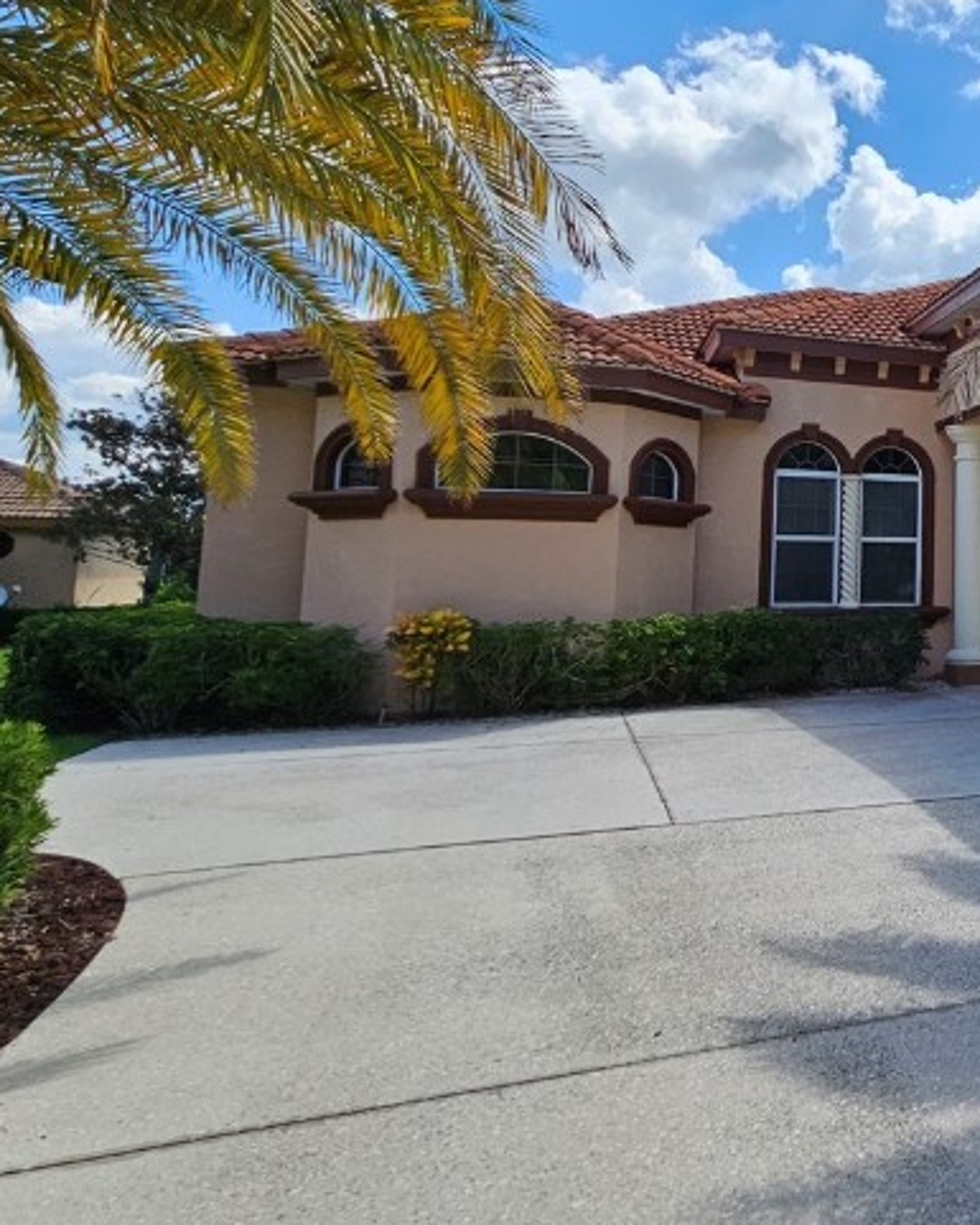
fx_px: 979
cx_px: 1074
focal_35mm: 27
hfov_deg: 42.2
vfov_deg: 63.5
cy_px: 489
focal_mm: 2.2
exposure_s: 1/1941
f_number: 2.2
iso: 50
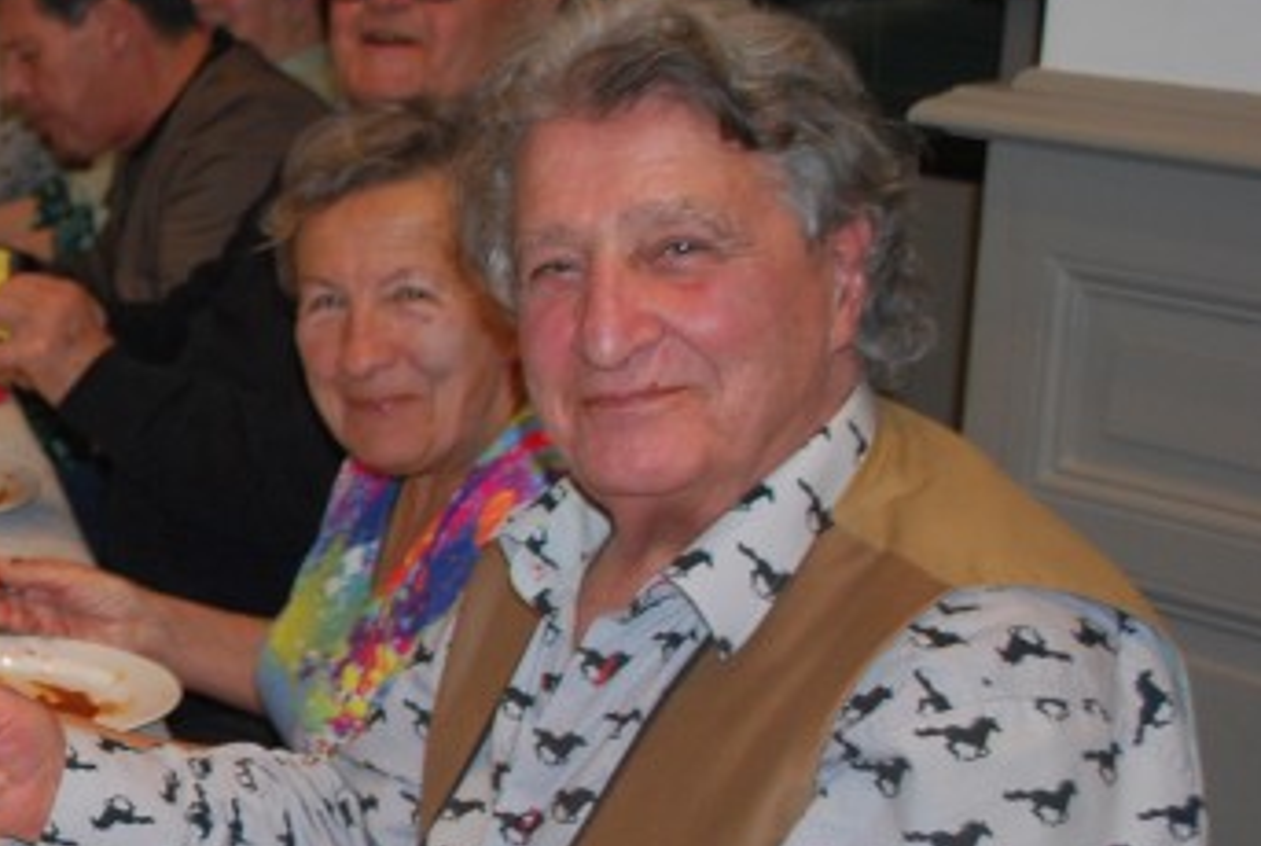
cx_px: -347
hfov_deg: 21.5
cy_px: 401
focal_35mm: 86
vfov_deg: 16.0
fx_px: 3018
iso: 400
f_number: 4
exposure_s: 1/60
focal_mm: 22
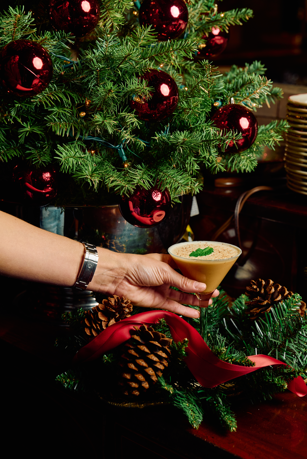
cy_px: 230
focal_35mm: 70
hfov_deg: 19.5
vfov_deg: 28.8
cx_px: 154
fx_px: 895
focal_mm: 70
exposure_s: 1/125
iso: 200
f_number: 6.3
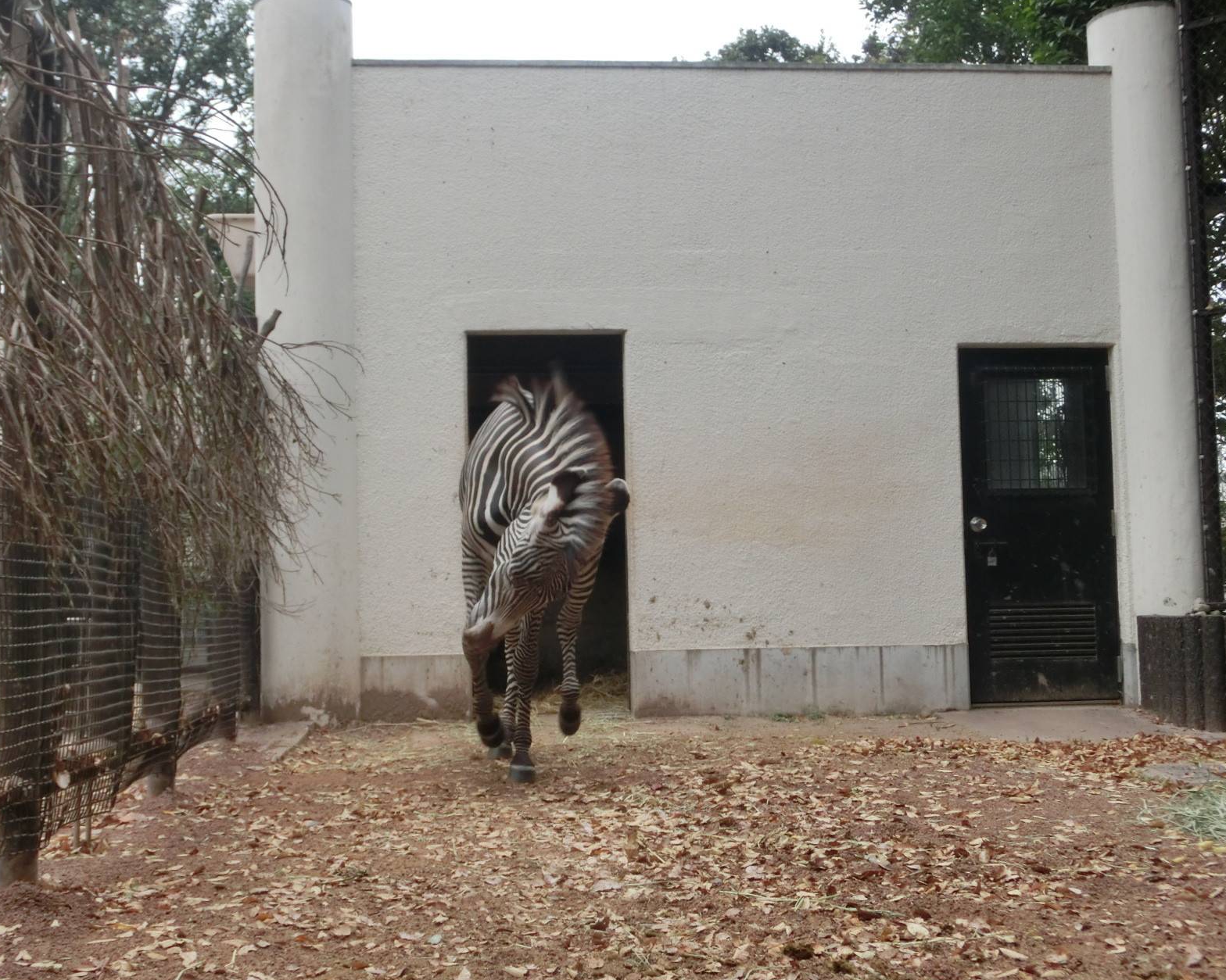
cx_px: 556
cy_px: 485
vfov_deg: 29.7
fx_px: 1850
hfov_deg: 36.6
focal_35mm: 51
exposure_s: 1/125
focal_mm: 7.2
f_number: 4
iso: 125
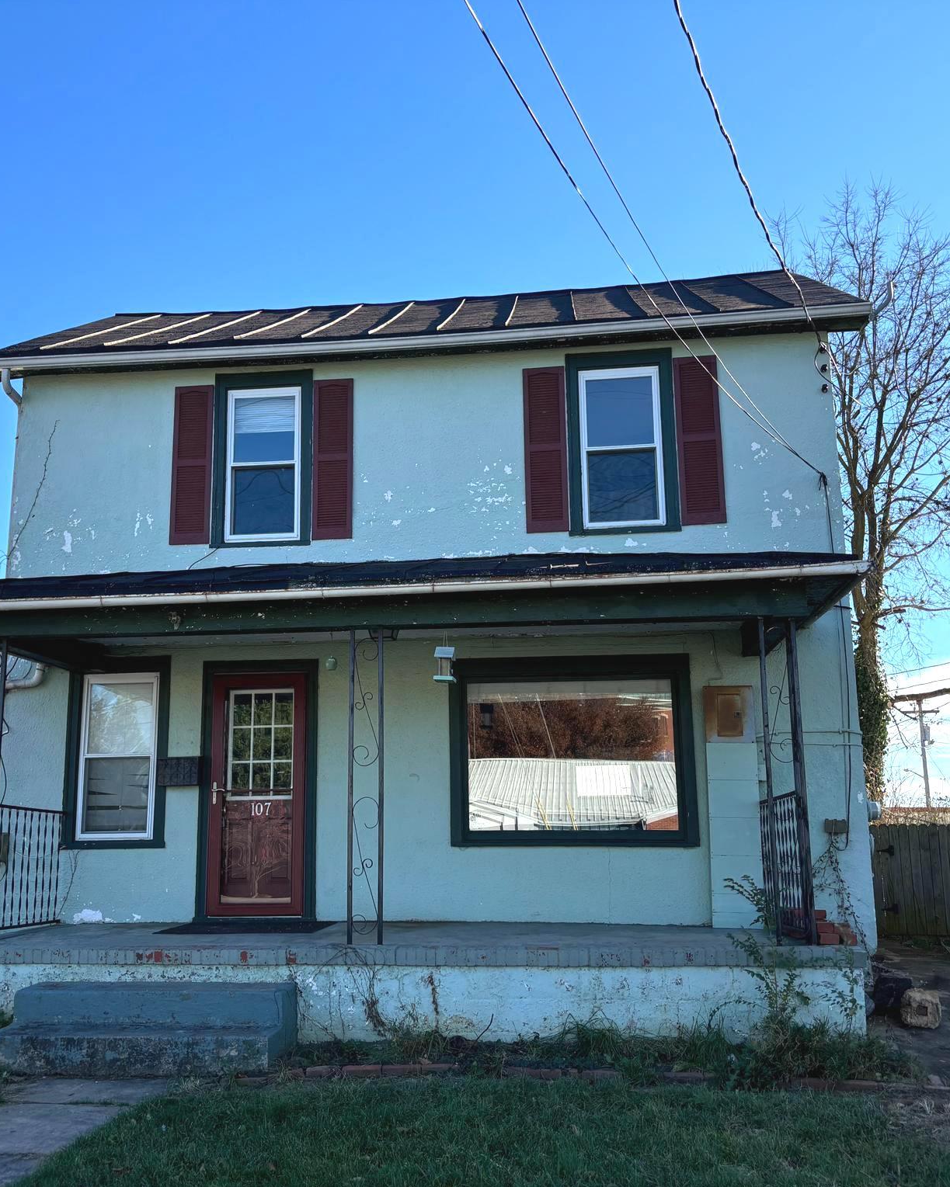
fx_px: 1195
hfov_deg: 43.3
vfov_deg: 52.8
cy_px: 594
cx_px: 428
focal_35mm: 34
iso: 50
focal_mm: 5.96
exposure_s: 1/1642
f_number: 1.6
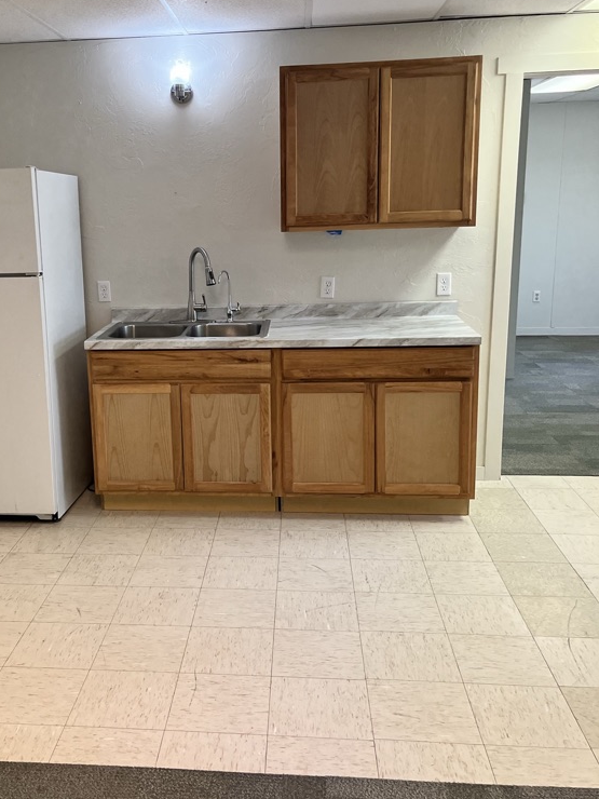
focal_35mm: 36
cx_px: 187
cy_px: 373
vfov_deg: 51.3
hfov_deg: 39.1
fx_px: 831
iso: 125
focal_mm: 5.1
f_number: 1.6
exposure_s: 1/120
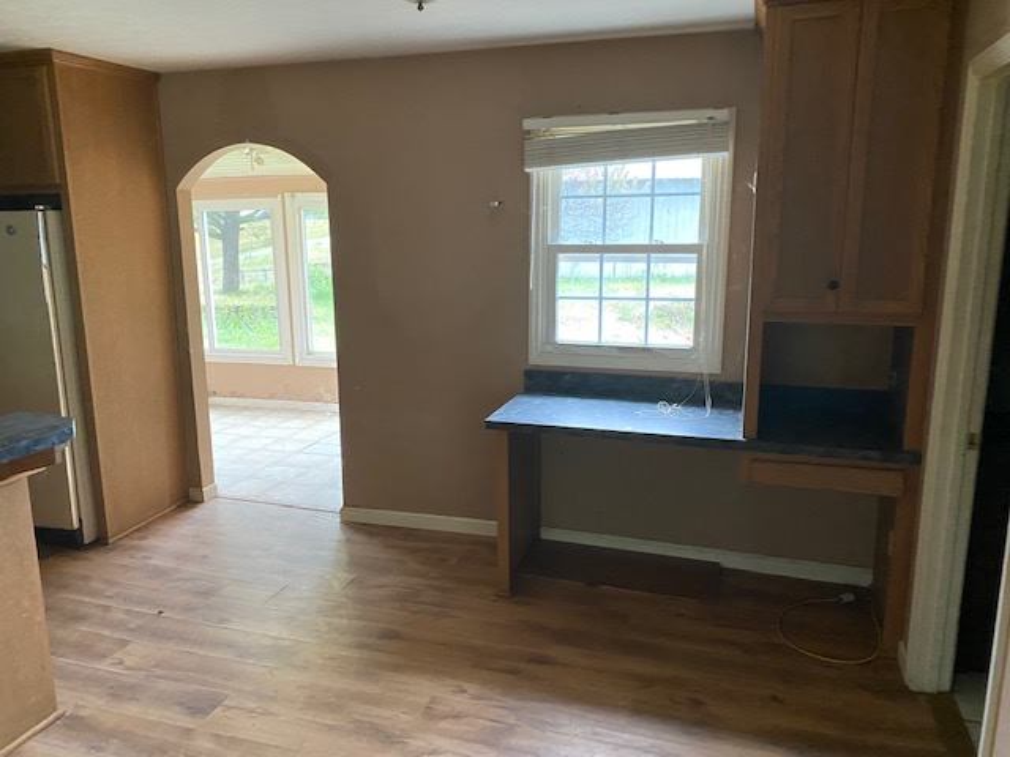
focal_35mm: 26
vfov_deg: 53.1
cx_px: 505
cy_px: 378
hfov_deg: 67.3
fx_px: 759
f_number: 1.8
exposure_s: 1/42
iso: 500
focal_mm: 4.25
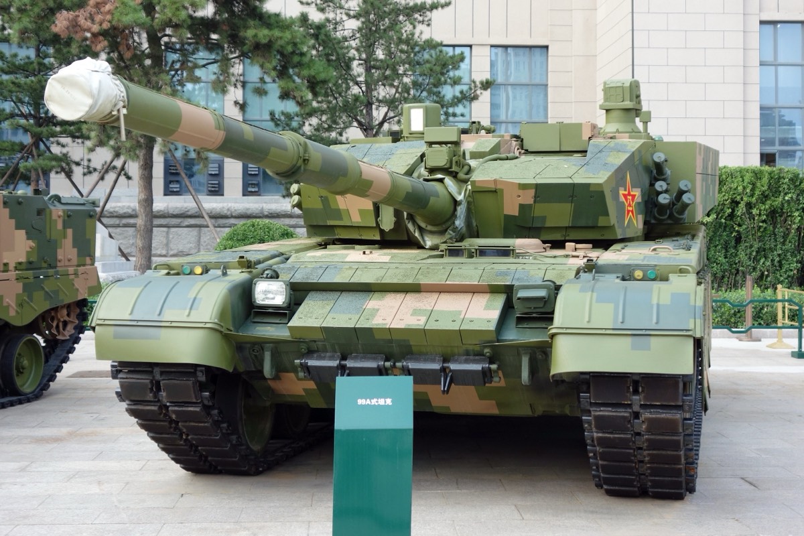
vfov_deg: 29.2
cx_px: 402
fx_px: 1027
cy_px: 268
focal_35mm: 46
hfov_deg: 42.7
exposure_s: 1/320
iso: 200
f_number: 3.2
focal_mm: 16.99
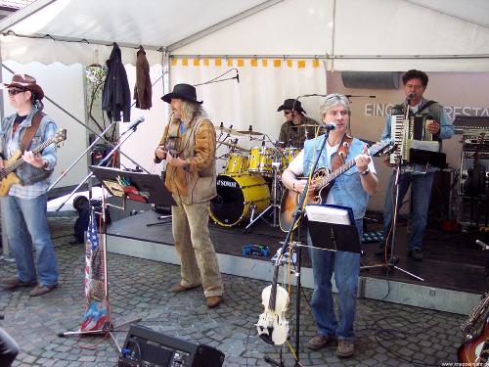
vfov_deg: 36.8
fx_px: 551
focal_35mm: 39
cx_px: 244
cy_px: 184
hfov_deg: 47.9
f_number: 2.8
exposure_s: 1/90
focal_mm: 8
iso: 100
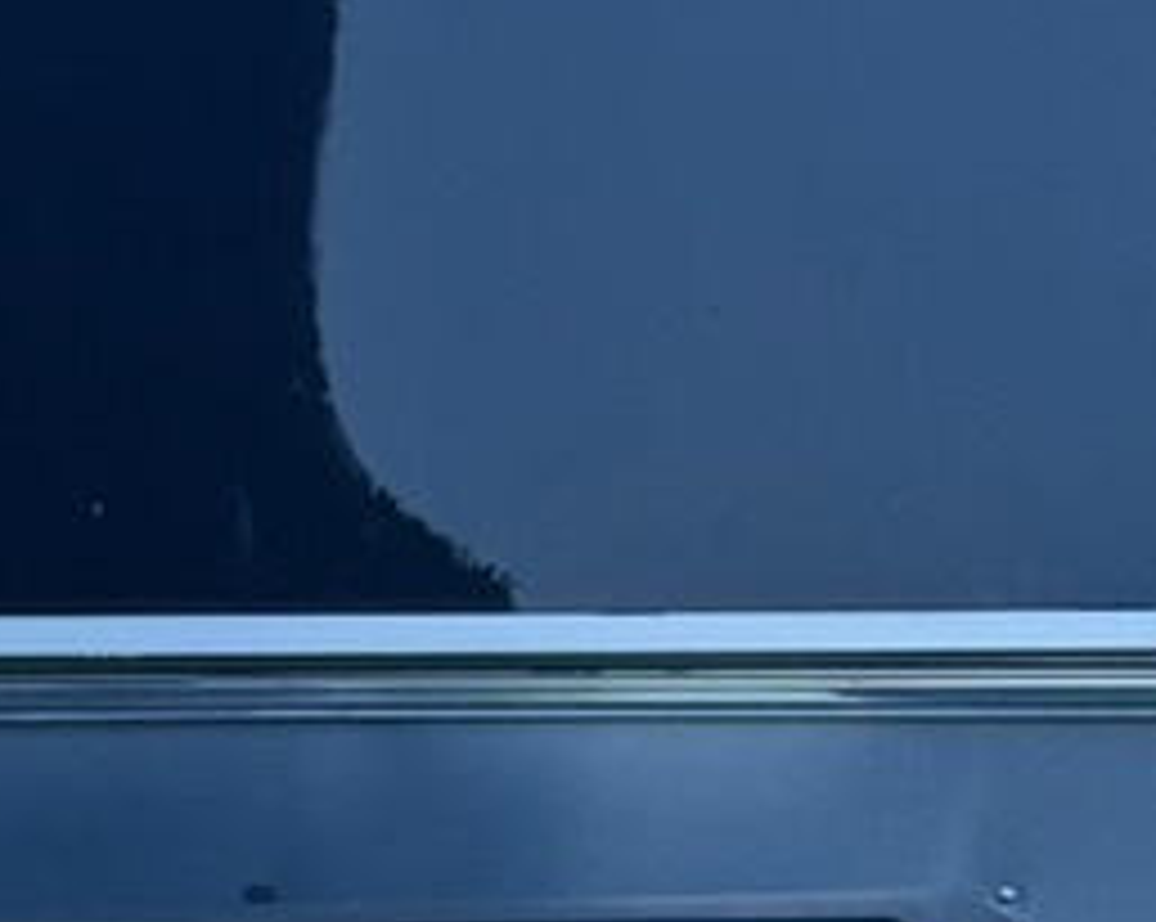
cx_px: 252
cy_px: 774
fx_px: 6391
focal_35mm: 187
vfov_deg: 8.2
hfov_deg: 10.3
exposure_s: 1/1410
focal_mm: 6.76
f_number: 1.78
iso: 100
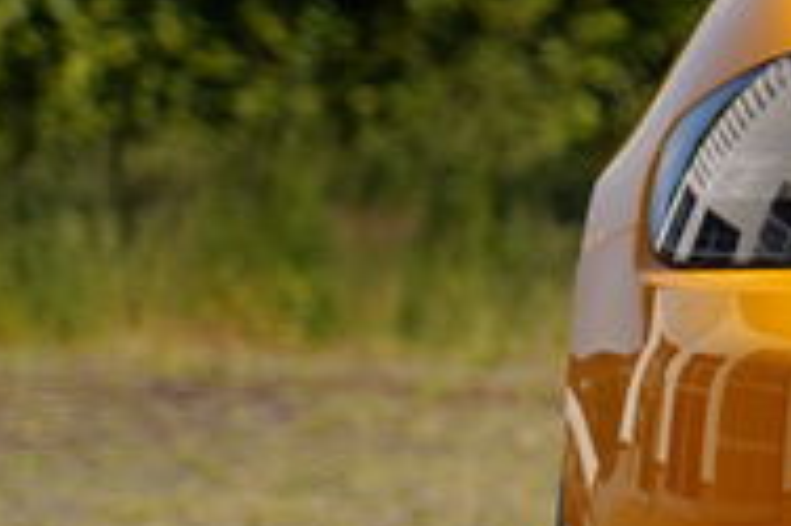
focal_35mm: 573
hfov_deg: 3.5
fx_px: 12579
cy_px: 72
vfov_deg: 2.4
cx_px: 1994
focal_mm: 105
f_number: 4.5
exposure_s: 1/1250
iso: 100
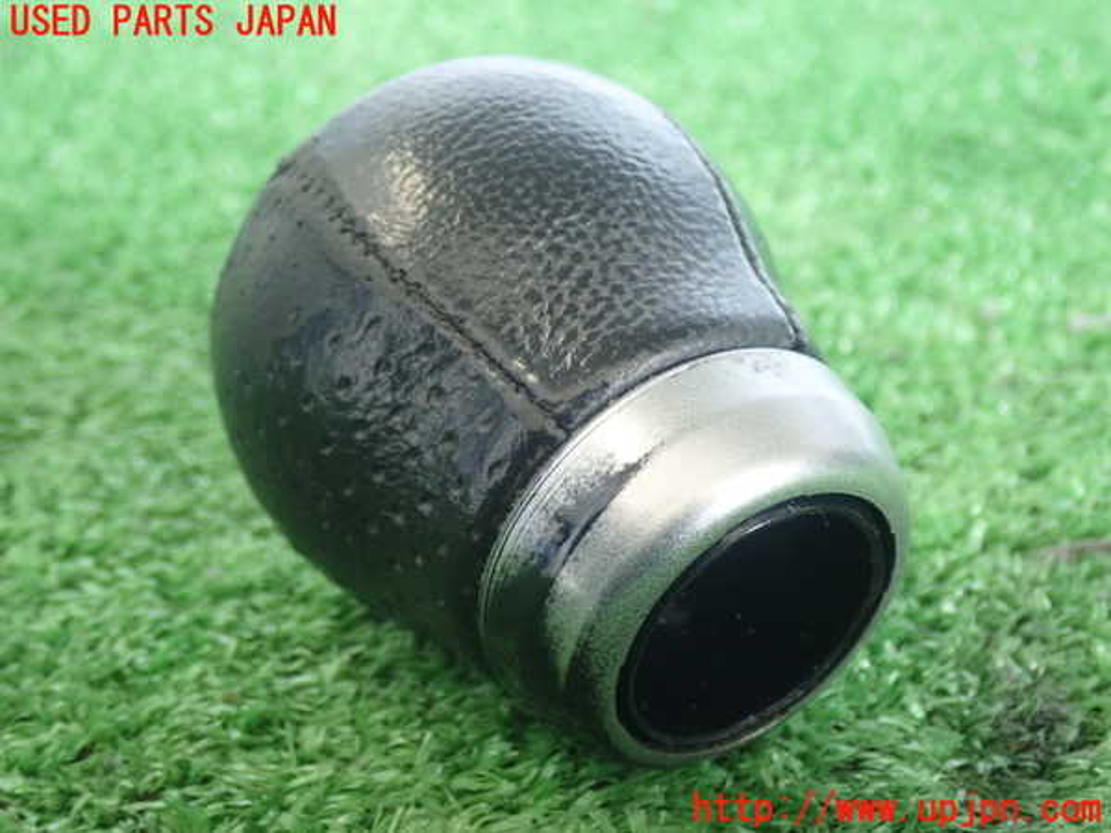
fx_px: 2086
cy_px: 416
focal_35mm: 65
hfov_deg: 29.8
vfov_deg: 22.6
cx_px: 556
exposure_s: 1/60
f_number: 3.8
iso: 800
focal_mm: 11.78
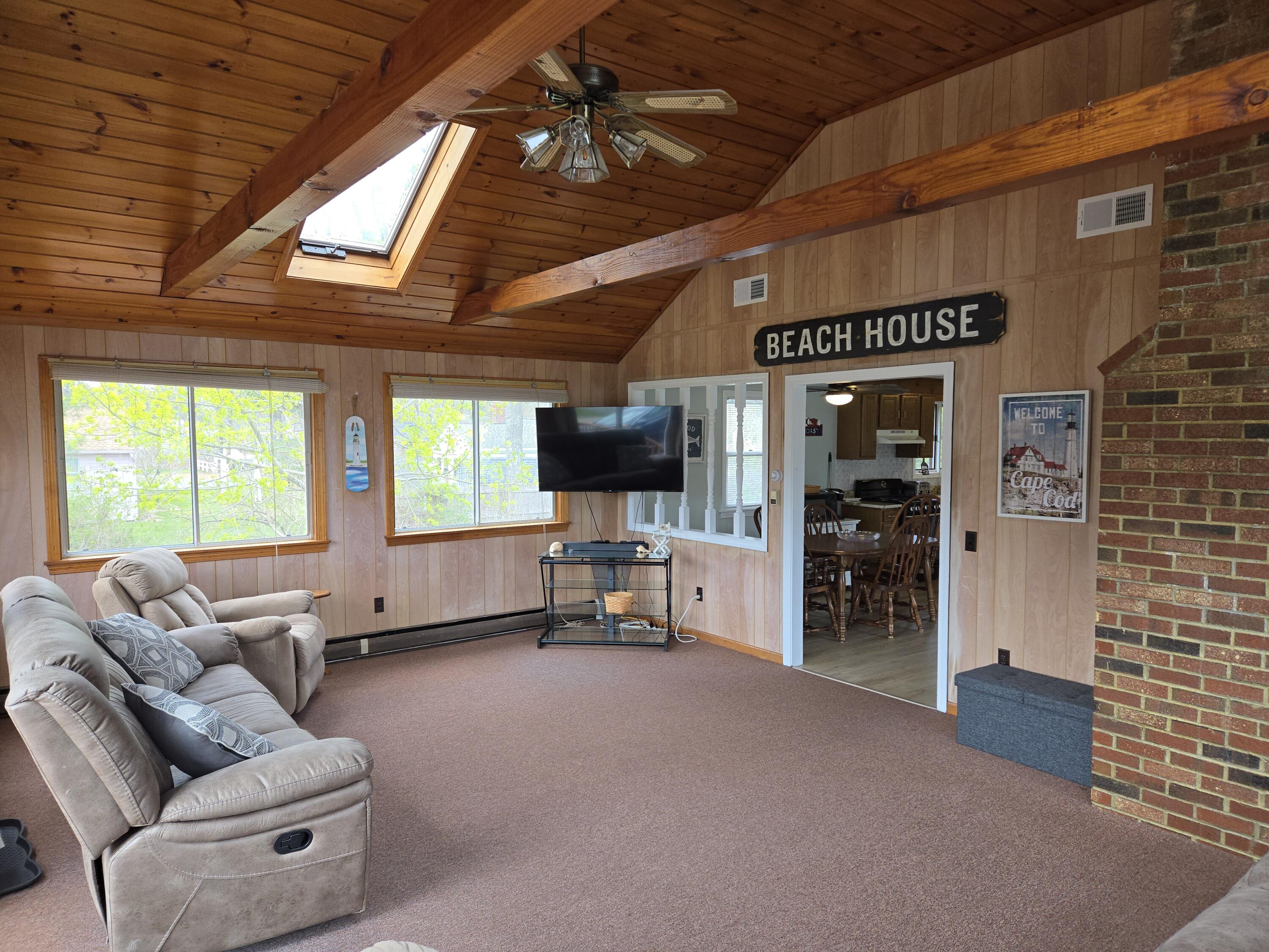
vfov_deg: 58.9
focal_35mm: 23
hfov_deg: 73.9
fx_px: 843
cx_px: 634
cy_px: 476
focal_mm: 5.4
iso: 32
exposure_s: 1/120
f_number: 1.8
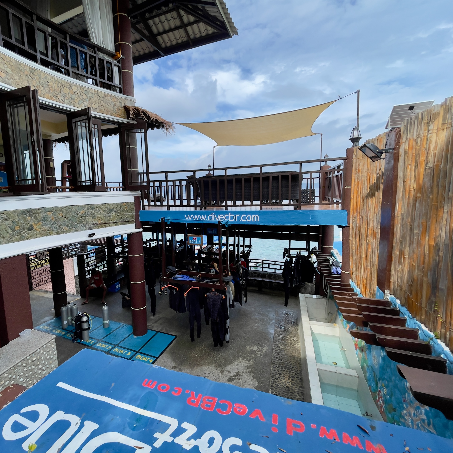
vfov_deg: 87.4
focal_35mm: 16
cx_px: 185
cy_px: 224
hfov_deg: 86.5
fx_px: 237
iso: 25
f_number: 2.4
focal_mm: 1.54
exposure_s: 1/313
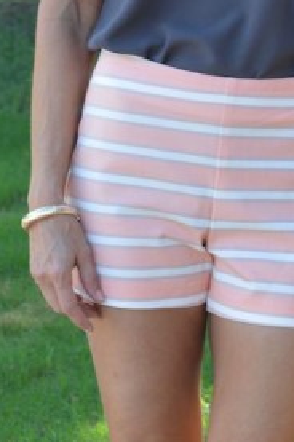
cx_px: 231
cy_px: 172
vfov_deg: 6.8
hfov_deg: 4.5
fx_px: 3743
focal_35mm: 305
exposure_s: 1/125
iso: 280
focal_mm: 55
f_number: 5.6
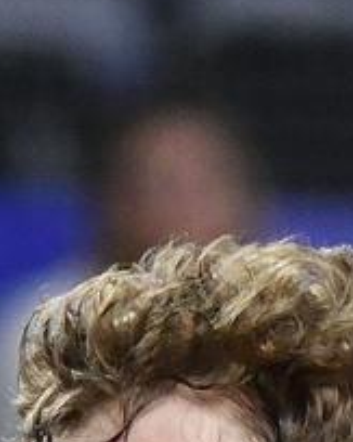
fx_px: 19225
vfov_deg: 1.3
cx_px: 414
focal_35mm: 1471
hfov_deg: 1.1
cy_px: 1071
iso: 3200
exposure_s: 1/1250
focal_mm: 200
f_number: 4
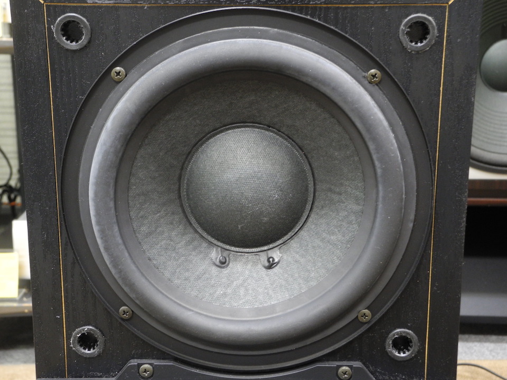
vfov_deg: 26.6
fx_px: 806
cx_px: 254
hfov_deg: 34.9
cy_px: 190
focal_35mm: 55
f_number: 3.5
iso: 400
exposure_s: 1/5.9
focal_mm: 11.8
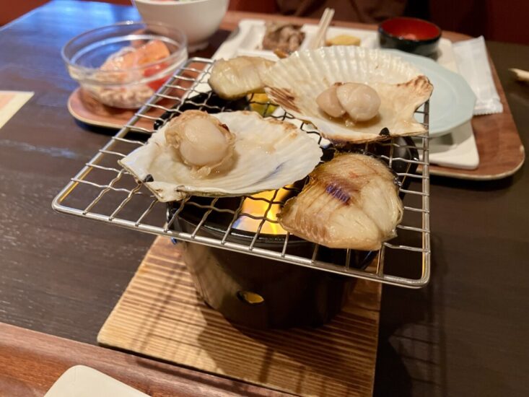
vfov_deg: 49.8
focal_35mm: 28
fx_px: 428
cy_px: 198
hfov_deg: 63.4
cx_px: 264
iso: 250
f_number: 1.8
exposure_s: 1/33
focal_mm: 3.99
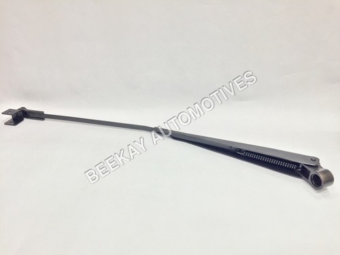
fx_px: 285
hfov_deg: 61.7
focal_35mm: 29
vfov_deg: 48.2
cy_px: 128
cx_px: 170
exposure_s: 1/33
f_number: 2.2
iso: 40
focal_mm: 4.15
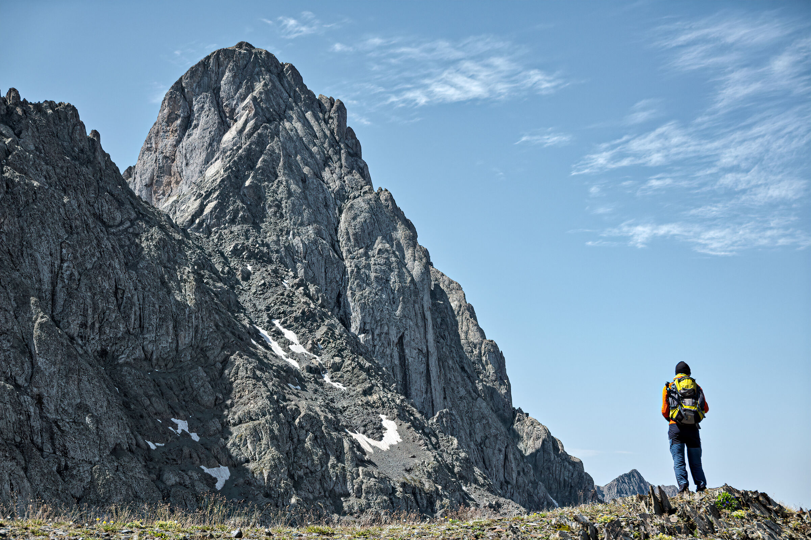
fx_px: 1554
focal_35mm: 69
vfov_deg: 19.7
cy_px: 270
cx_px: 406
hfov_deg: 29.2
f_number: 4
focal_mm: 25.34
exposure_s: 1/320
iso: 64
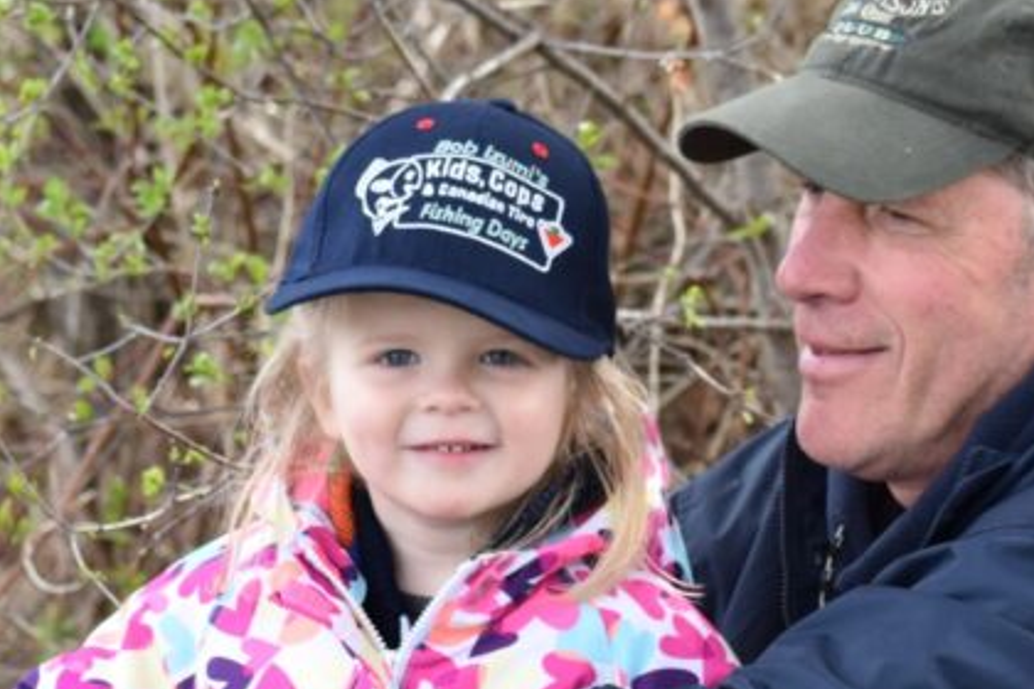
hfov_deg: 7.5
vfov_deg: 5.0
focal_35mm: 274
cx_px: 391
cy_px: 663
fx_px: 7876
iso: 400
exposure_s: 1/160
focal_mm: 75
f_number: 6.3
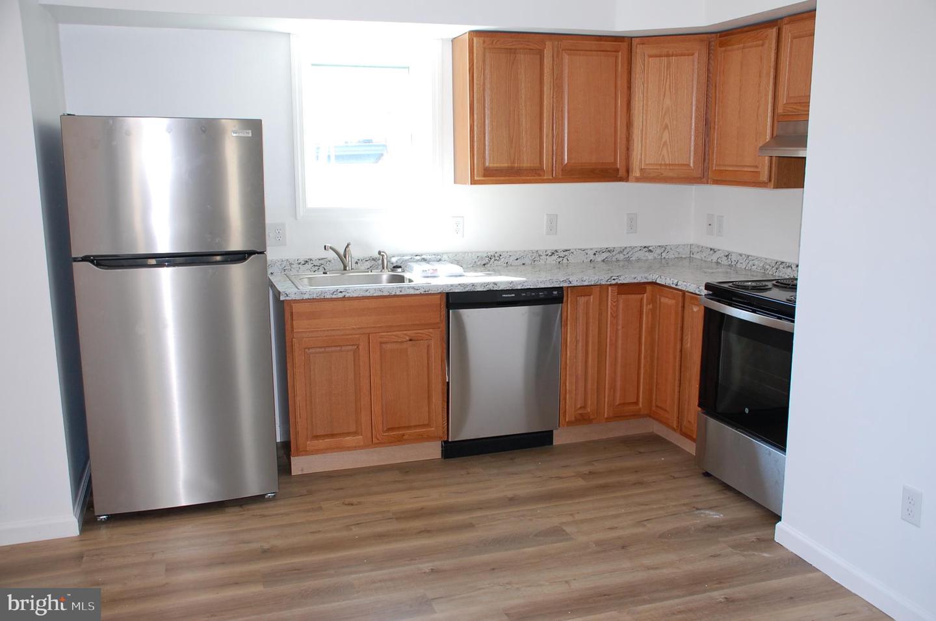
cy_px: 310
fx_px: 857
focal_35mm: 33
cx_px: 468
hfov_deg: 57.3
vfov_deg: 39.8
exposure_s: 1/60
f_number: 3.8
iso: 400
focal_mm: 22
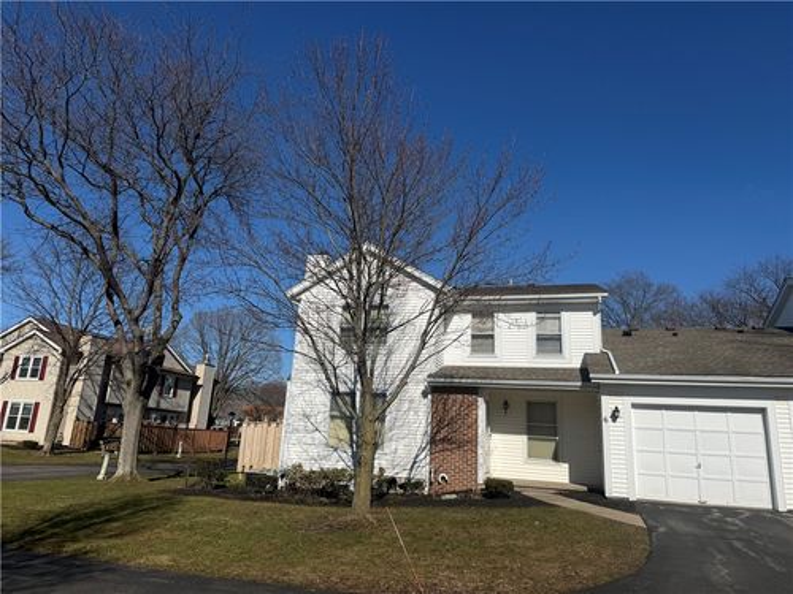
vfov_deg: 56.8
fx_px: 550
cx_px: 396
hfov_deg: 71.6
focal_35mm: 24
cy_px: 297
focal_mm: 6.76
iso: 80
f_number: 1.78
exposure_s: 1/9091
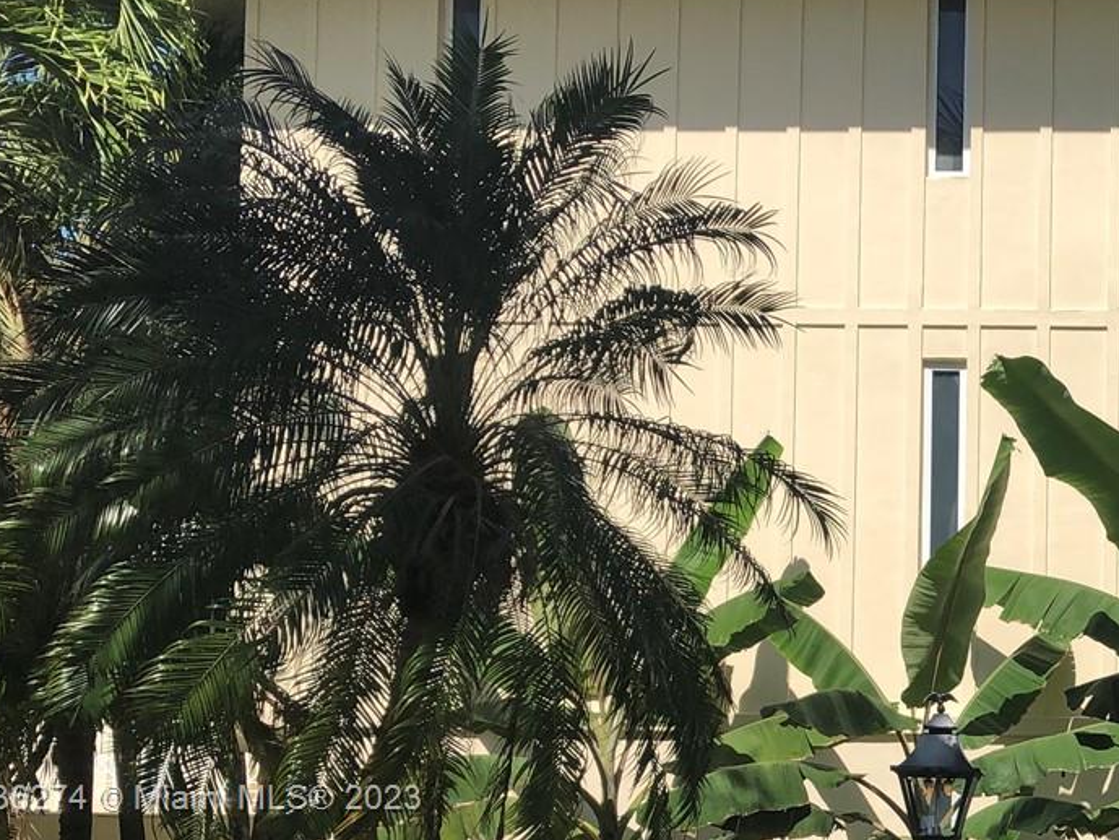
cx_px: 1202
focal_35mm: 65
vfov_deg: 21.9
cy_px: 801
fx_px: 2102
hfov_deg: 27.5
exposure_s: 1/2433
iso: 20
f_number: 1.8
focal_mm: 3.99
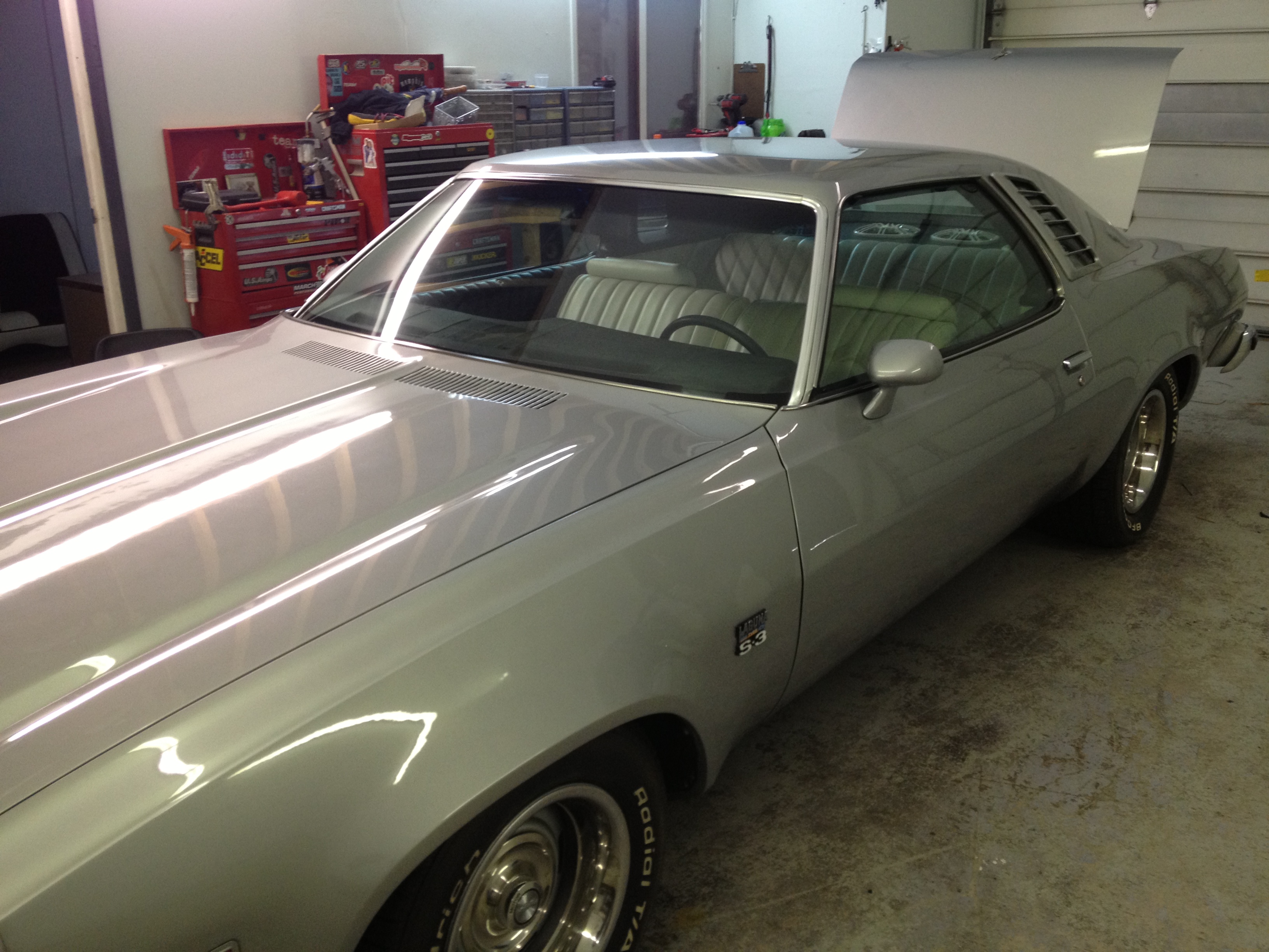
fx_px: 1283
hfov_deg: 52.6
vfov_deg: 40.7
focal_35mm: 35
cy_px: 476
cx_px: 634
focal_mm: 4.28
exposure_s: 1/20
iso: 100
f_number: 2.4
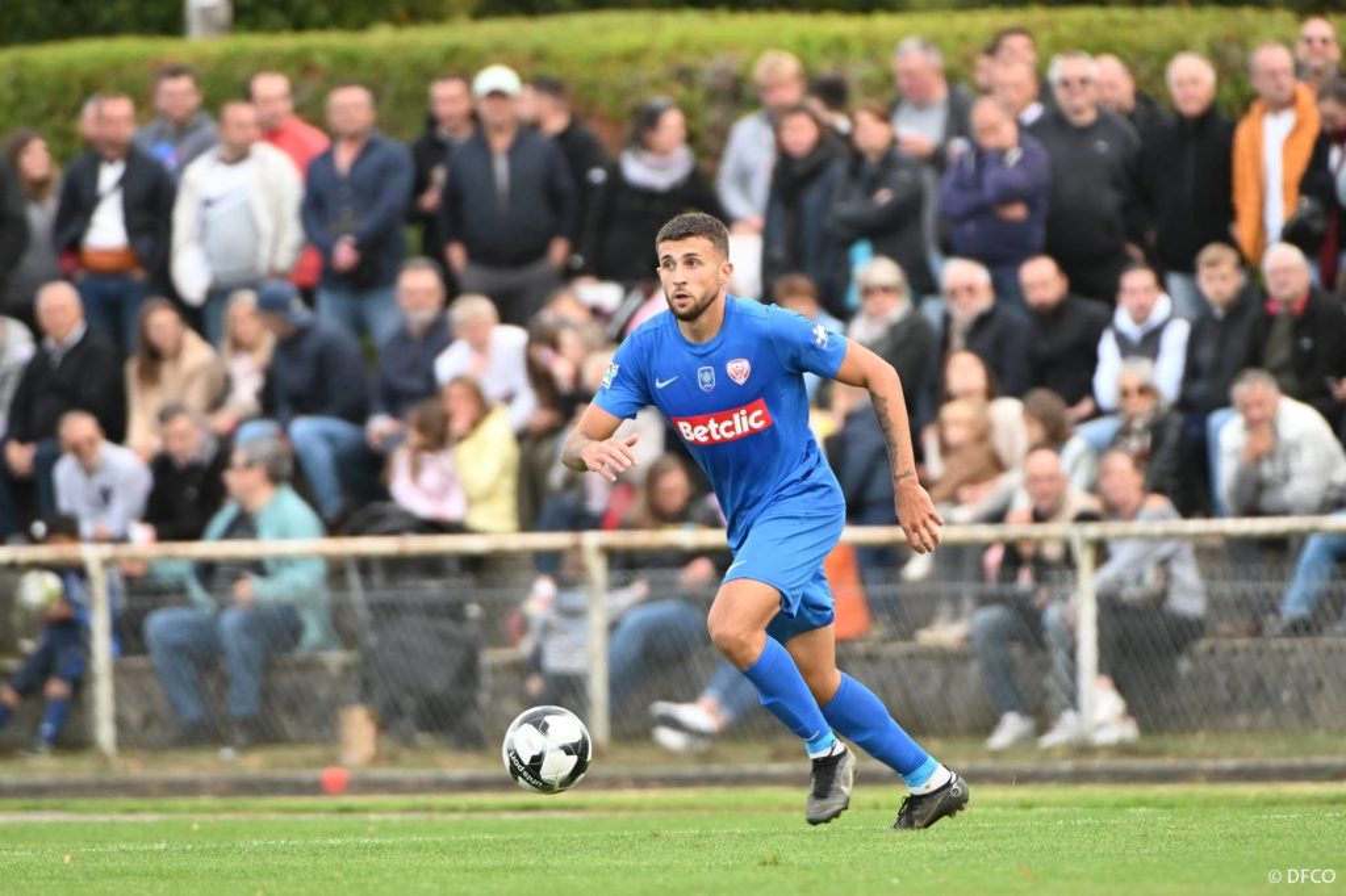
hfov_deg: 3.4
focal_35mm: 600
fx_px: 22425
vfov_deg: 2.3
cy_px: 448
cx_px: 673
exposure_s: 1/800
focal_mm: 400
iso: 800
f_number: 4
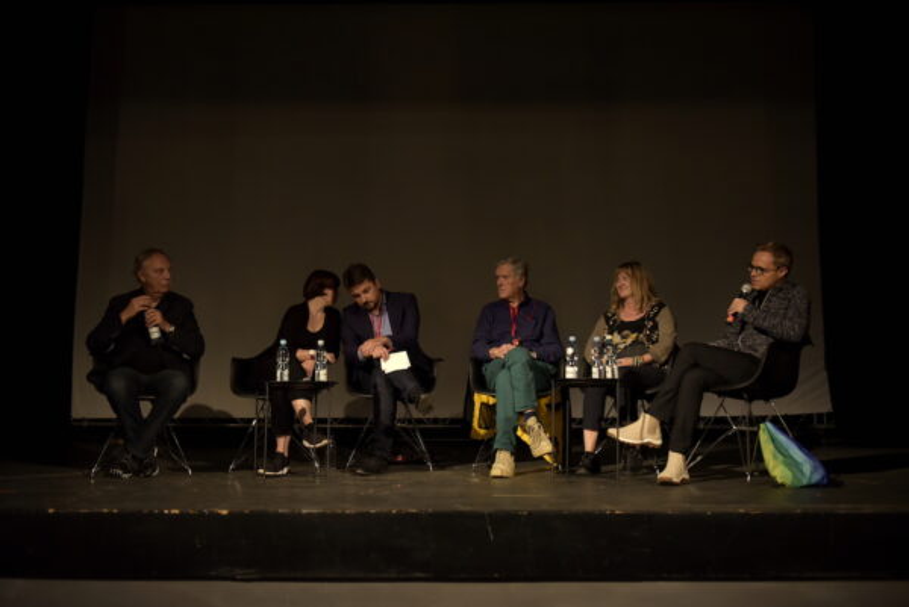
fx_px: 884
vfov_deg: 37.9
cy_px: 304
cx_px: 454
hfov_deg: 54.4
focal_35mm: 35
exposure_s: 1/160
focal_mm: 35
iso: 2500
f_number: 2.8
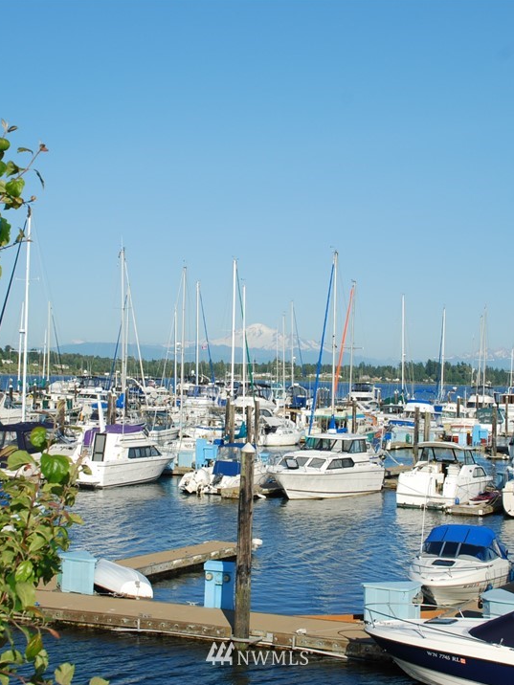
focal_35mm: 68
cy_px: 342
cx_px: 259
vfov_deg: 28.7
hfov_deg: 21.7
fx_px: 1341
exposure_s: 1/250
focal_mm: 31
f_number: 10
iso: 110
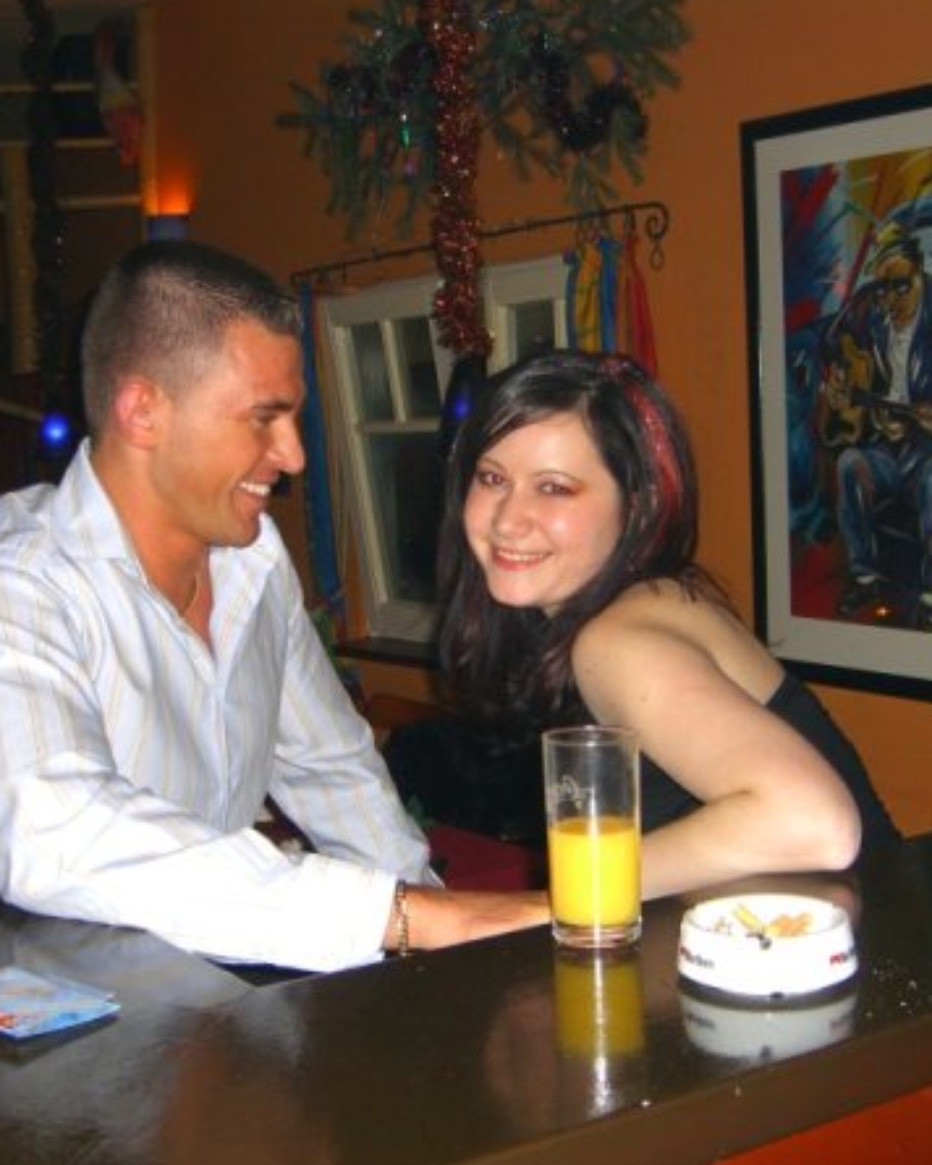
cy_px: 579
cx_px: 445
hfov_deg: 30.2
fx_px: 1724
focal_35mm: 50
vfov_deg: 37.3
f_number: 2.8
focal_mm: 7.9
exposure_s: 1/60
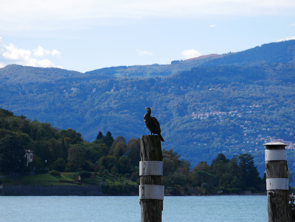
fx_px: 1705
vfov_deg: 7.4
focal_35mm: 200
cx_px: 148
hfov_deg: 9.9
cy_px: 111
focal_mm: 100
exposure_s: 1/500
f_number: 6.3
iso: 200
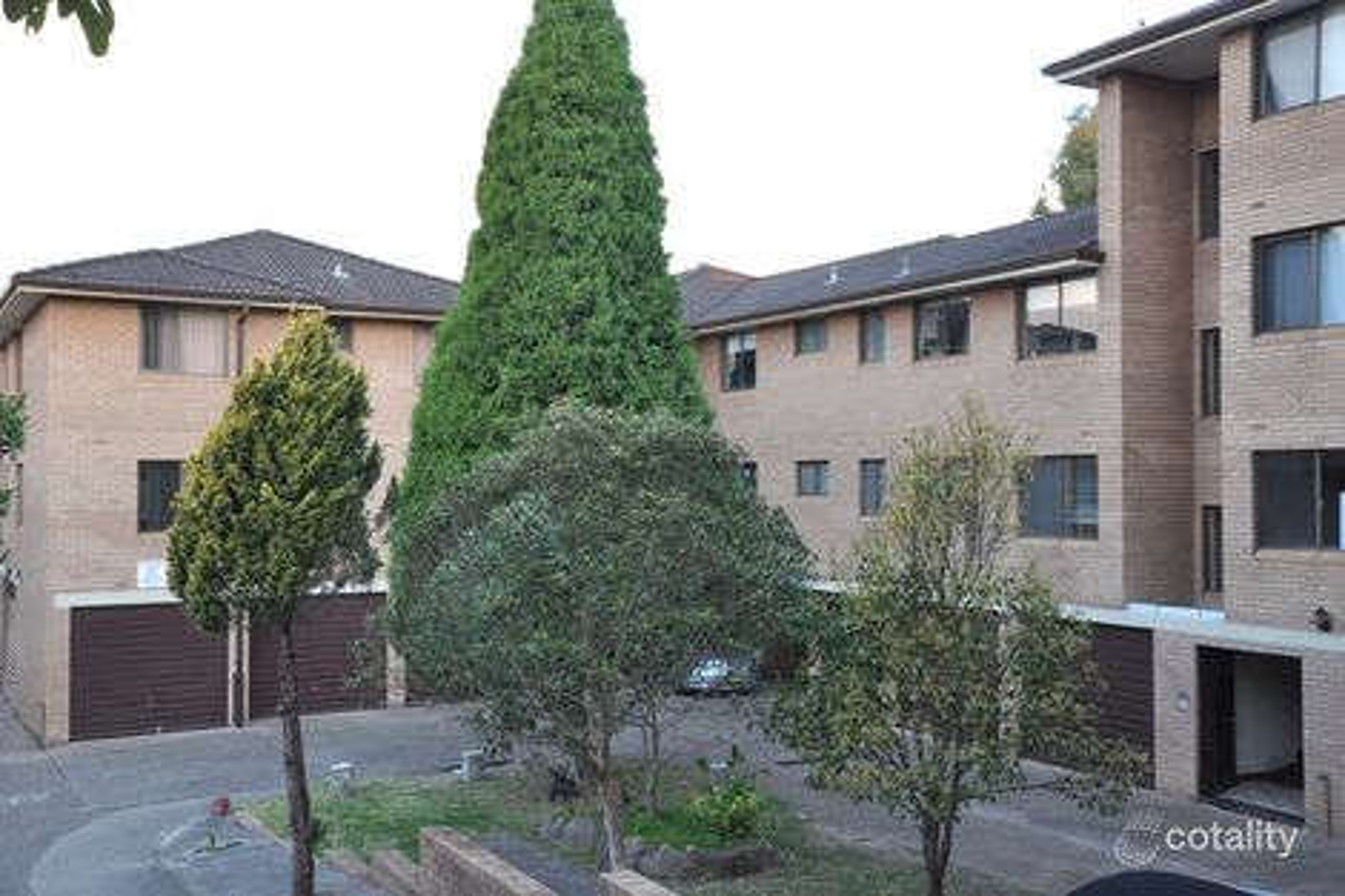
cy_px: 448
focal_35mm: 38
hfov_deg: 51.3
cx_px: 672
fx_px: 1400
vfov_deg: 35.5
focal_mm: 25
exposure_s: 1/80
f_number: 4.5
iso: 640
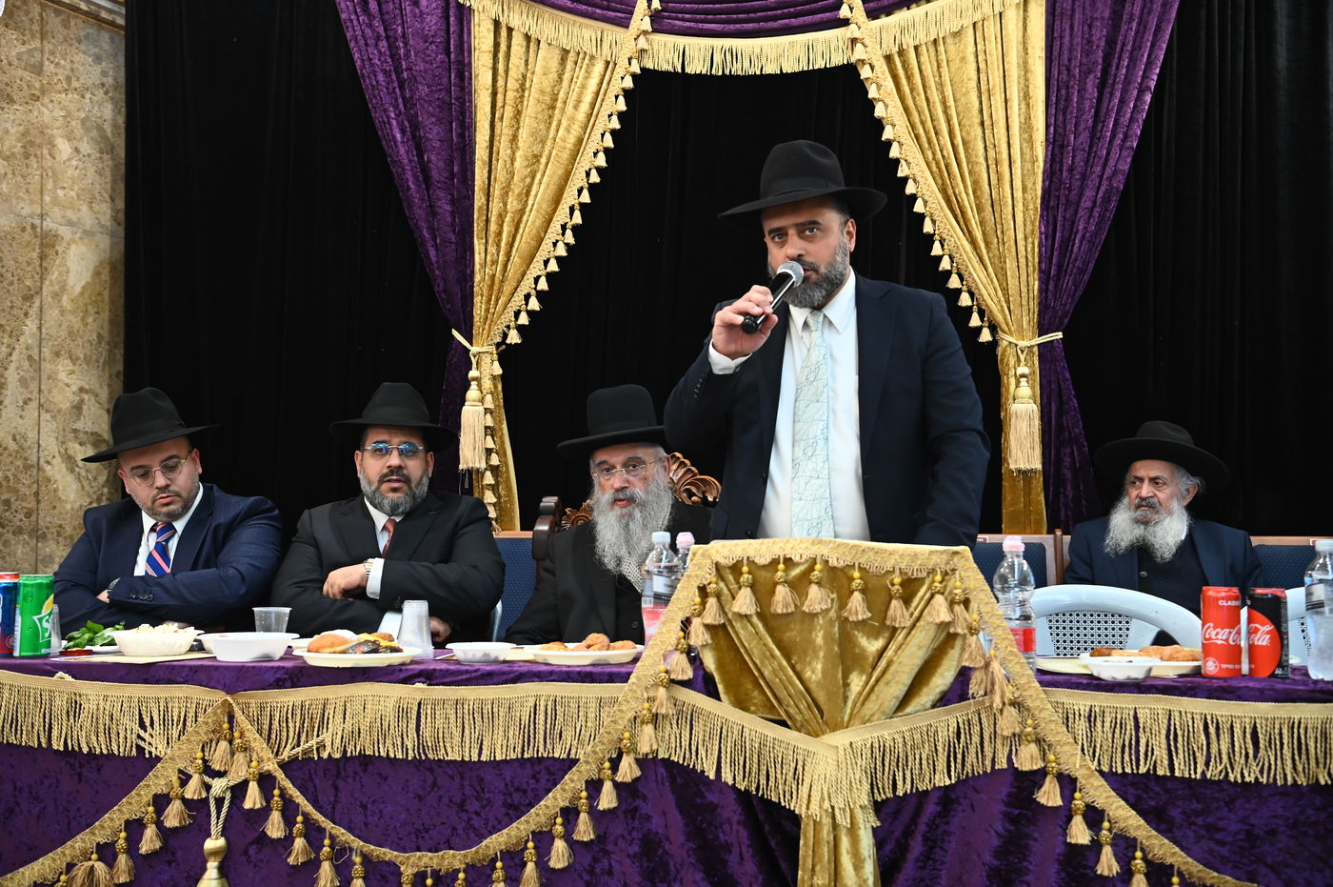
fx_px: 1406
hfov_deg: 50.7
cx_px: 666
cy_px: 444
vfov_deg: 35.0
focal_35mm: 38
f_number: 4.5
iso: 1600
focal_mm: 38
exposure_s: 1/160
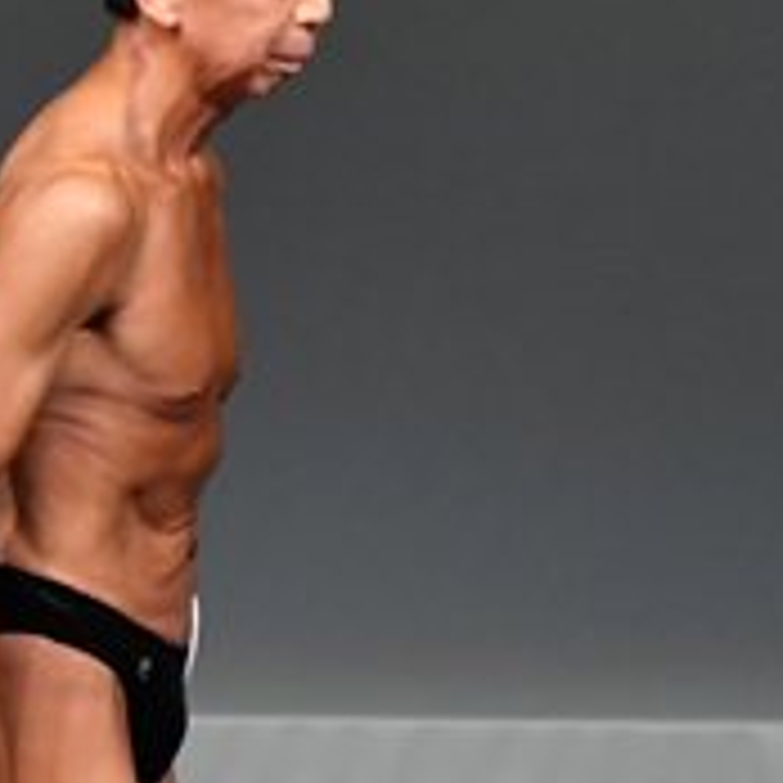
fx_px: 36237
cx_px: 34
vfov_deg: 1.2
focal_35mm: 1416
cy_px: 720
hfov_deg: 1.2
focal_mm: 250
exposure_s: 1/400
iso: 4000
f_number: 5.6
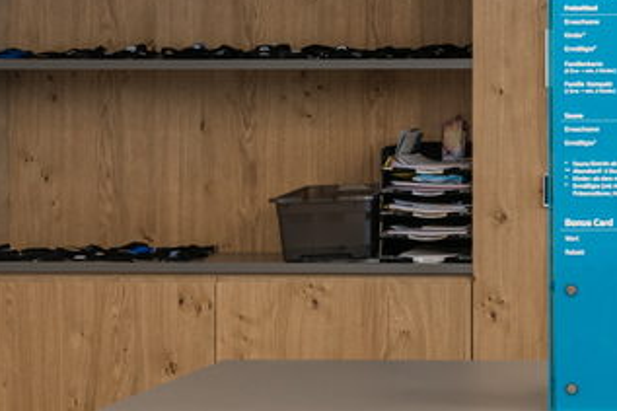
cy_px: 122
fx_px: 3460
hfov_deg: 9.7
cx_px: 1096
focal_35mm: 202
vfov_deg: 6.8
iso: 80
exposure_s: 1/4
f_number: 8
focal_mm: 32
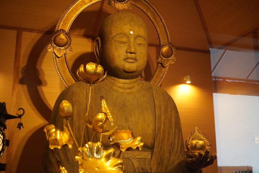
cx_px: 130
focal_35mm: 42
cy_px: 86
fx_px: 302
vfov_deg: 31.9
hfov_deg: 46.4
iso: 5000
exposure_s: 1/160
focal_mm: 28
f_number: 4.5
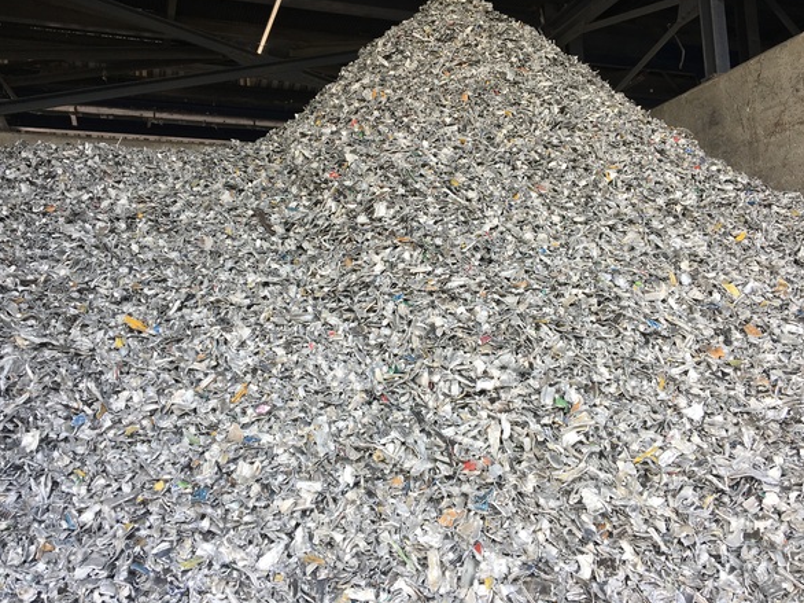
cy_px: 262
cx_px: 411
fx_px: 766
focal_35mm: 33
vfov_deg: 42.8
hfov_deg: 55.4
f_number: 2.2
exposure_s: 1/163
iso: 25
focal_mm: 4.15
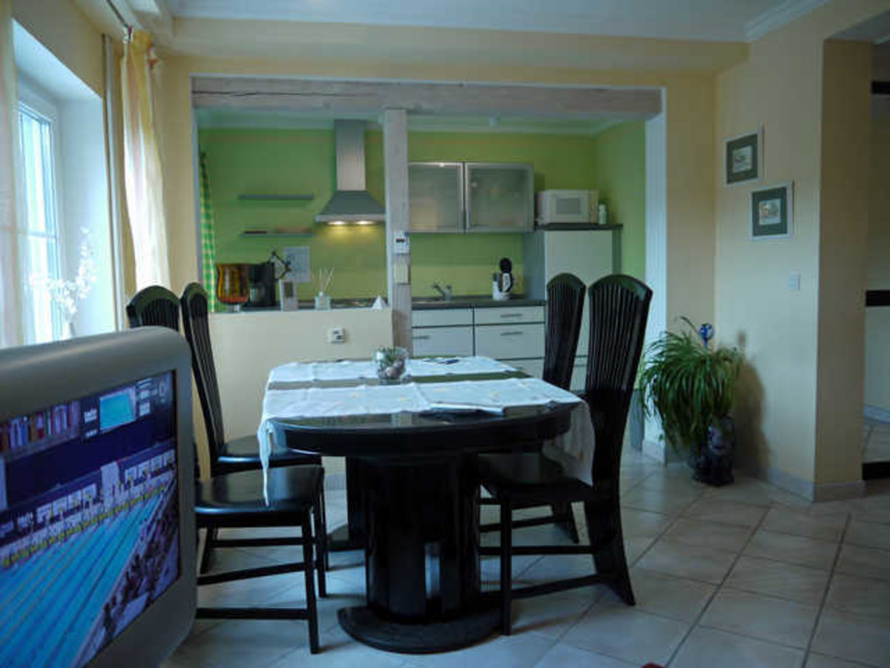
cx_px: 445
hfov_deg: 63.4
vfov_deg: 49.7
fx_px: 720
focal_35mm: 28
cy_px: 334
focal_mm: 14
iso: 200
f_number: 3.5
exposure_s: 1/60
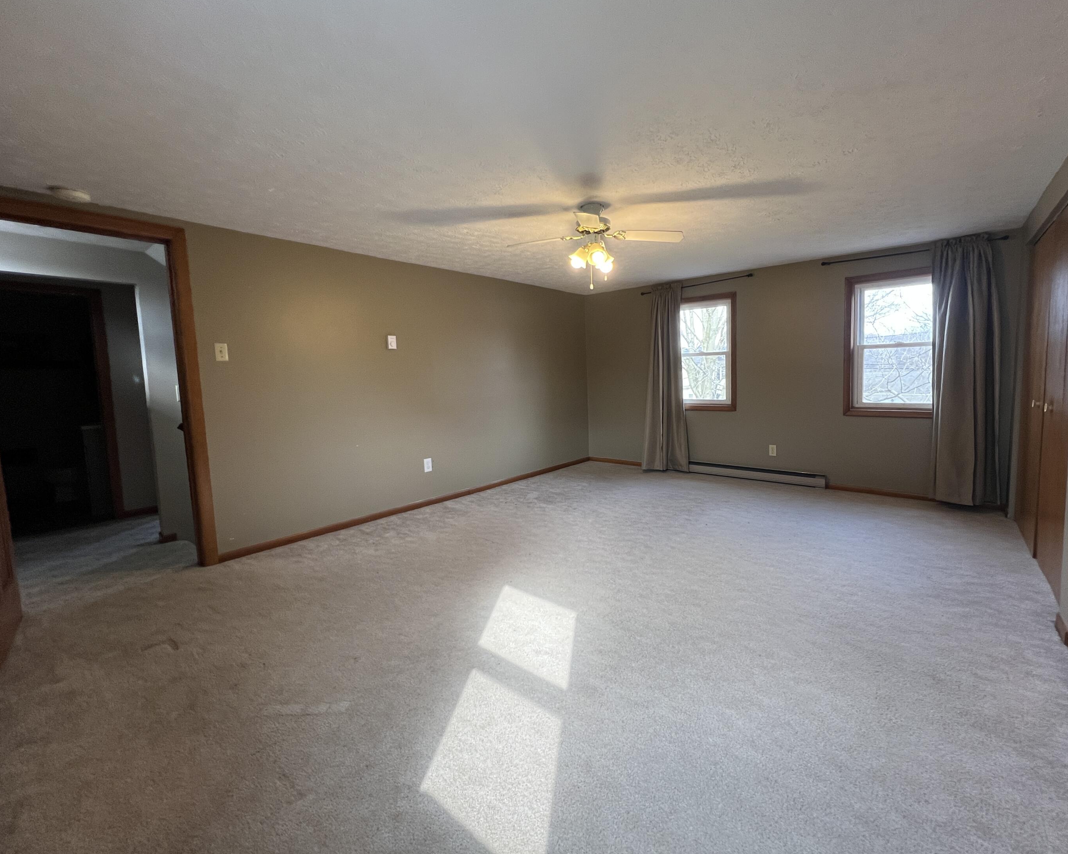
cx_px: 563
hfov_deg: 100.6
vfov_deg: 87.9
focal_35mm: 14
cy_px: 413
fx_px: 443
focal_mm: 1.57
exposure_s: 1/120
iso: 200
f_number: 1.8
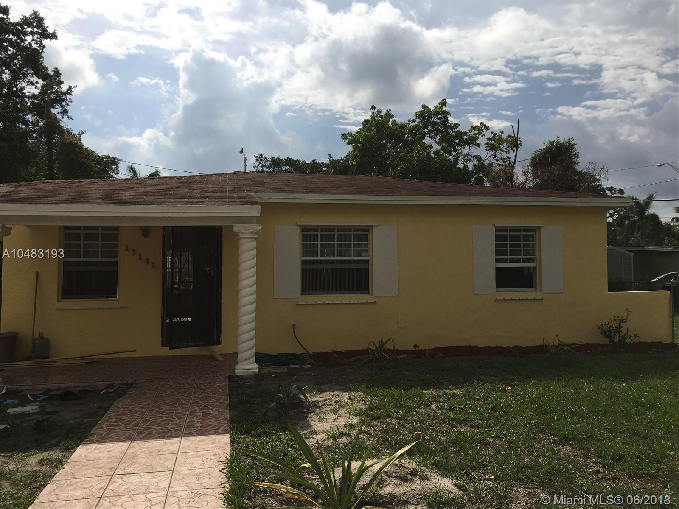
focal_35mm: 29
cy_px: 254
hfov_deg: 61.7
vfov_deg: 48.2
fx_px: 569
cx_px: 340
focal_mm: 4.15
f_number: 2.2
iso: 25
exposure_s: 1/4525
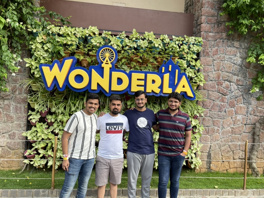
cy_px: 104
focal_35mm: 28
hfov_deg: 63.4
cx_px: 130
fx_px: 214
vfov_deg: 49.7
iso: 32
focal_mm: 4.2
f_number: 1.6
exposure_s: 1/654
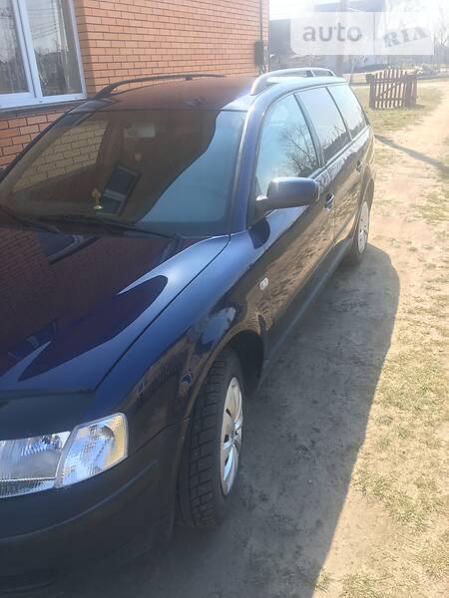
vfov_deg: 61.7
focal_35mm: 29
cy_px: 299
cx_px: 224
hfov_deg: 48.2
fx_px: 502
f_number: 2.2
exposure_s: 1/363
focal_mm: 4.2
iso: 25
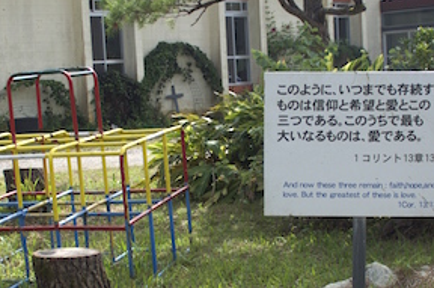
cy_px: 162
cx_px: 190
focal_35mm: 75
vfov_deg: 18.1
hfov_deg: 27.0
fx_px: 903
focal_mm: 20
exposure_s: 1/1000
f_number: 3.5
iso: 100
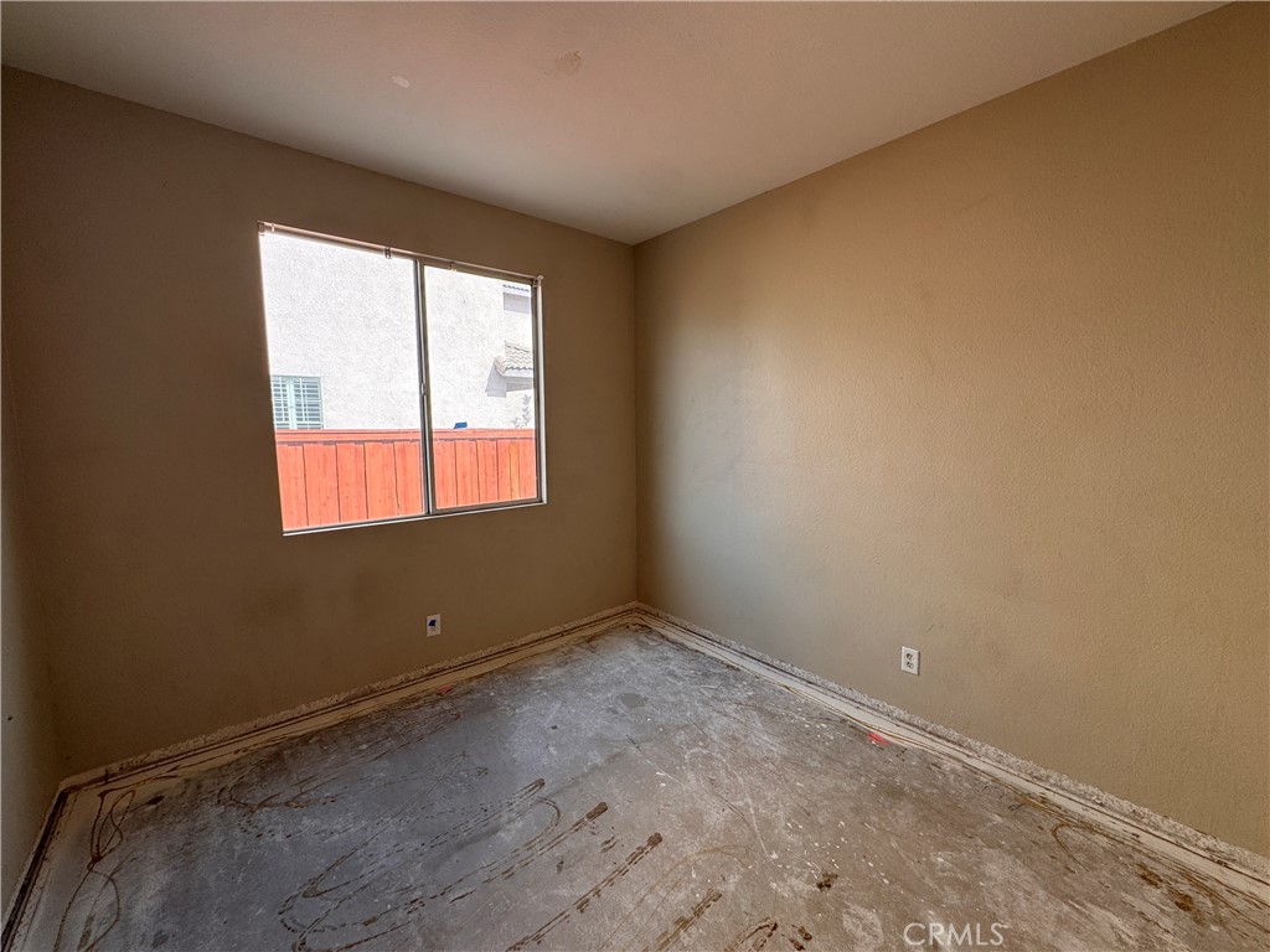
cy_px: 476
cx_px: 635
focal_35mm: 14
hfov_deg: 102.1
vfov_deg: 85.7
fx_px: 514
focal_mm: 2.22
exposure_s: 1/252
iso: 40
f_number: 2.2
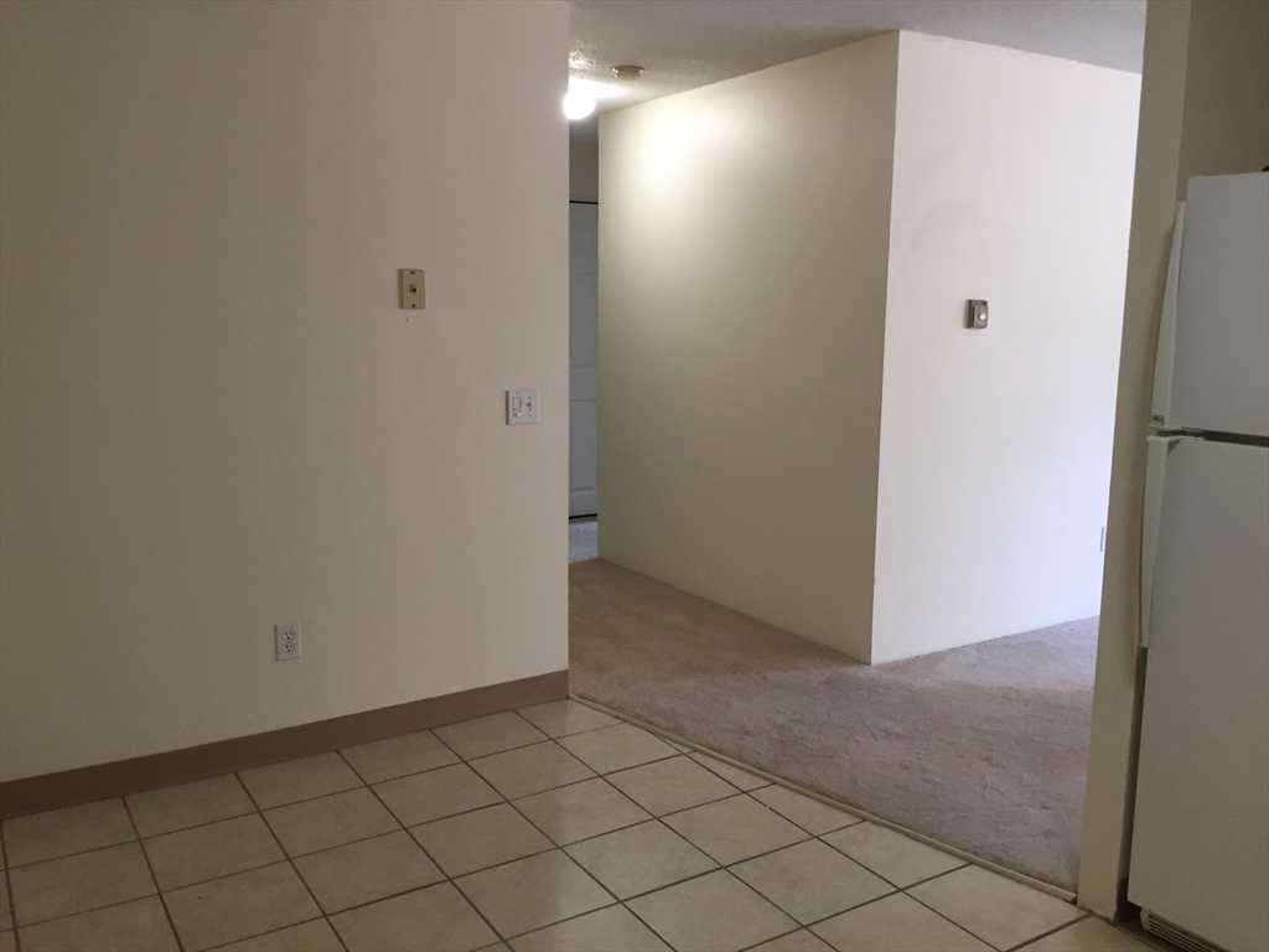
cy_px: 476
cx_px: 634
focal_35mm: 29
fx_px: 1063
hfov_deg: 61.7
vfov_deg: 48.2
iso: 100
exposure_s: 1/30
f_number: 2.2
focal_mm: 4.15
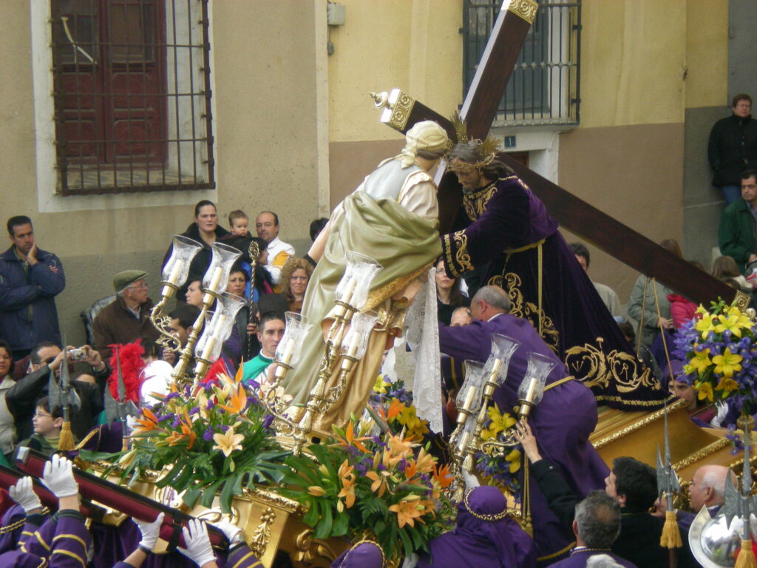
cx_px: 378
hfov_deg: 17.3
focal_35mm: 114
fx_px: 2493
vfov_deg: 13.0
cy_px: 284
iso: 200
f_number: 5.9
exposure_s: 1/131
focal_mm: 18.9
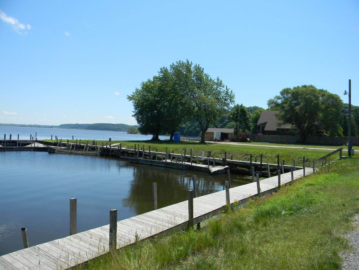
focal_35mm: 28
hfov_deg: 63.4
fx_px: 290
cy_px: 135
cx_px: 180
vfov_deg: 49.8
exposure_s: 1/236
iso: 80
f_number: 7
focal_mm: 5
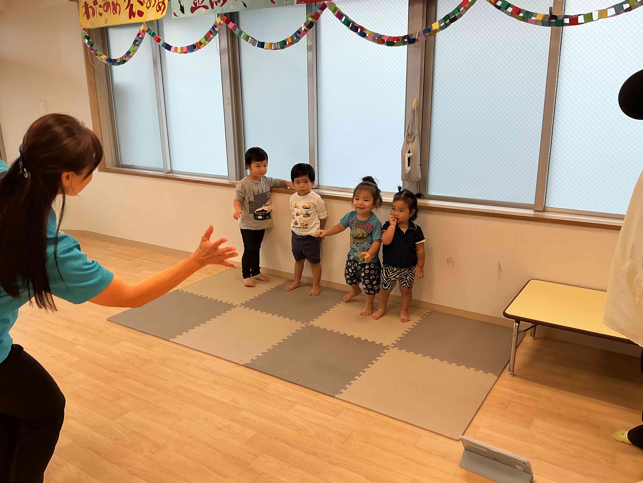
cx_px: 322
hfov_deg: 61.7
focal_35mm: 29
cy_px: 242
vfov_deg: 48.2
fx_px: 539
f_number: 1.8
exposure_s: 1/100
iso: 25
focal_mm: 3
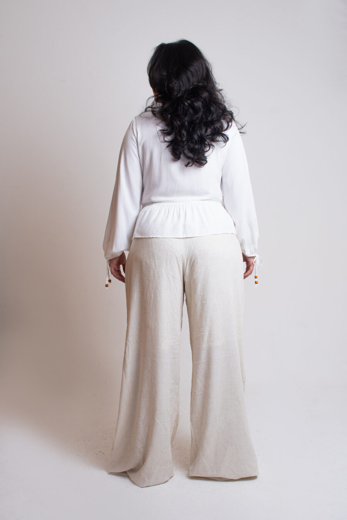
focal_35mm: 40
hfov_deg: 33.4
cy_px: 260
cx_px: 174
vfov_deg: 48.5
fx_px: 578
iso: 100
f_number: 9
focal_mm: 27
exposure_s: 1/160
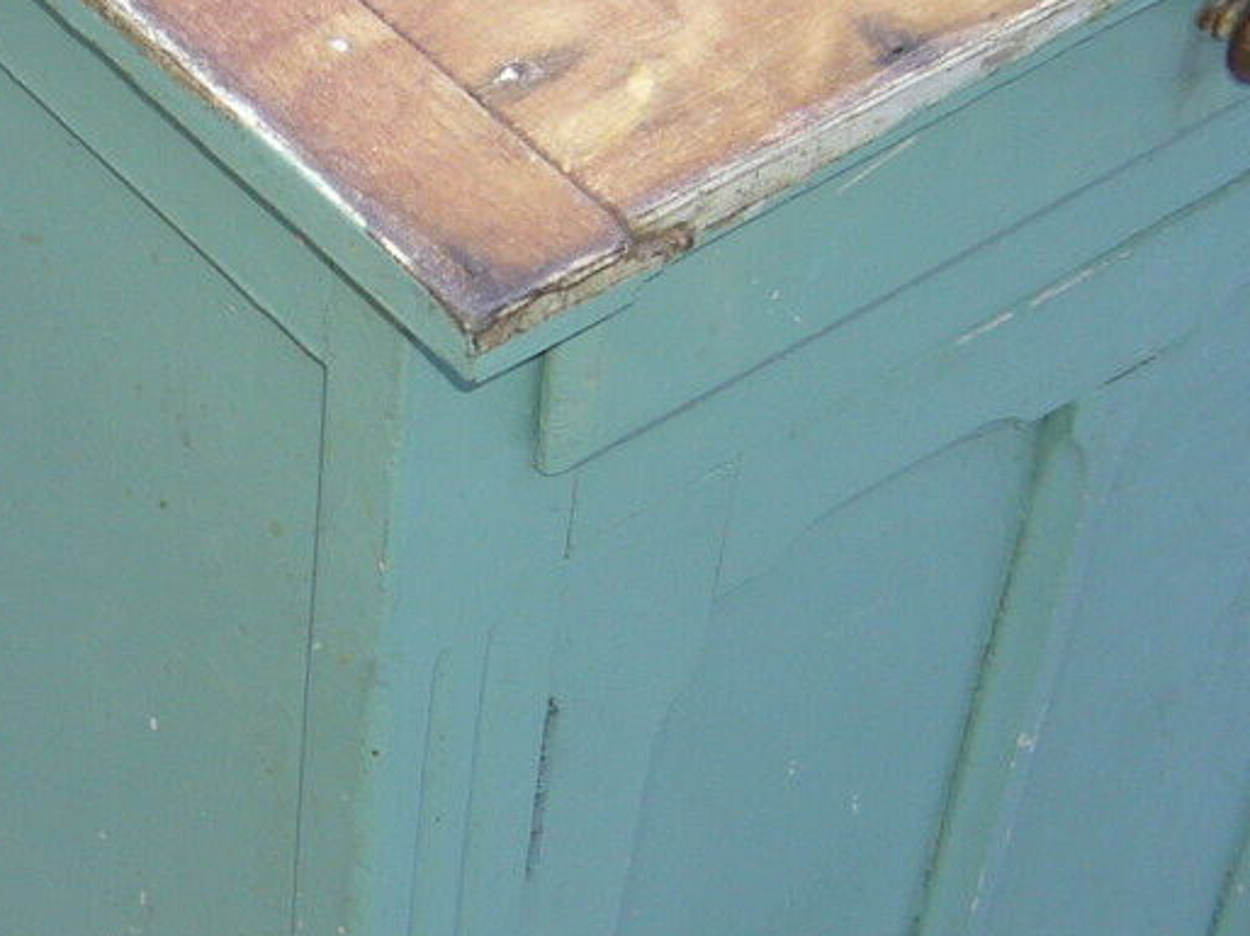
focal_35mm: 109
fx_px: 3934
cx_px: 316
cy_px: 654
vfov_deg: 13.5
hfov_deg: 17.9
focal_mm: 5.8
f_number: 2.8
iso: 80
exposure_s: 1/125
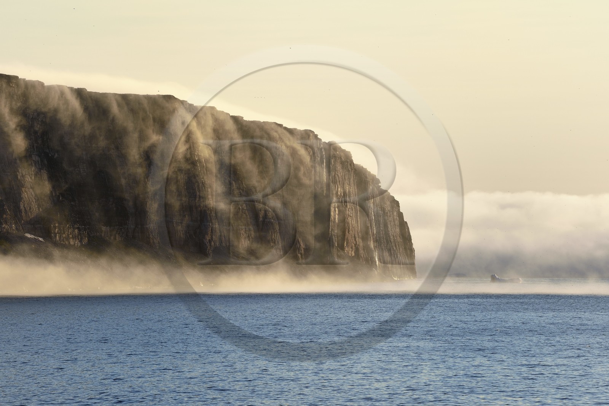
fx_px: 3382
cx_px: 304
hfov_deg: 10.3
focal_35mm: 200
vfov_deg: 6.9
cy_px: 203
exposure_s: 1/250
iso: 200
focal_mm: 200
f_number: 11
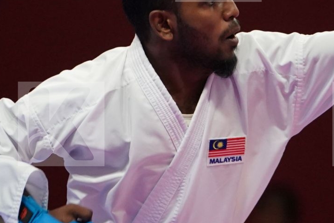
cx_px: 218
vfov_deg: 1.4
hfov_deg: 2.1
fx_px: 9110
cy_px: 124
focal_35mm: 982
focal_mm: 262
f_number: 4
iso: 3200
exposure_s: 1/1000
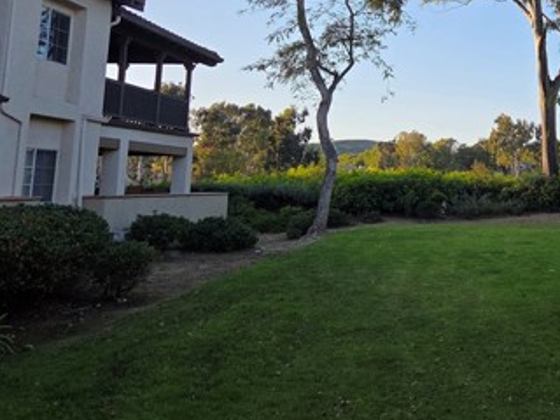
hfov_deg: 39.0
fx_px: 744
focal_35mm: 46
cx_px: 476
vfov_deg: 30.7
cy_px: 79
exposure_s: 1/2443
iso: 80
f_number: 1.8
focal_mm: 5.4
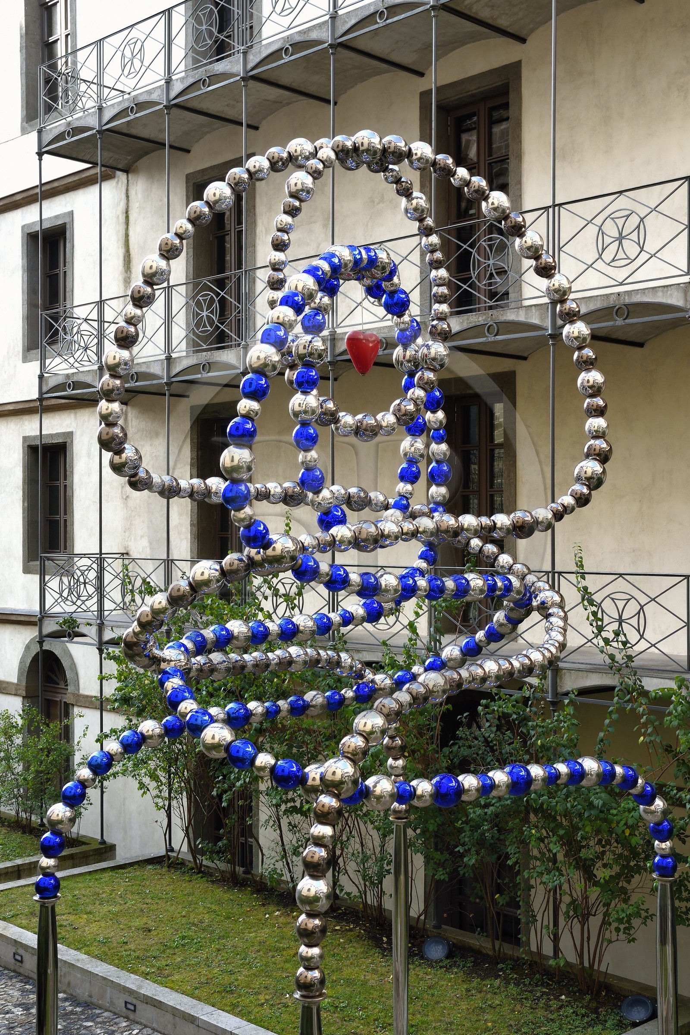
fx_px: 1294
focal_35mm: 45
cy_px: 518
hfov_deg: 29.9
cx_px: 345
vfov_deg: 43.6
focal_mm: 45
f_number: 9
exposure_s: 1/60
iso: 200
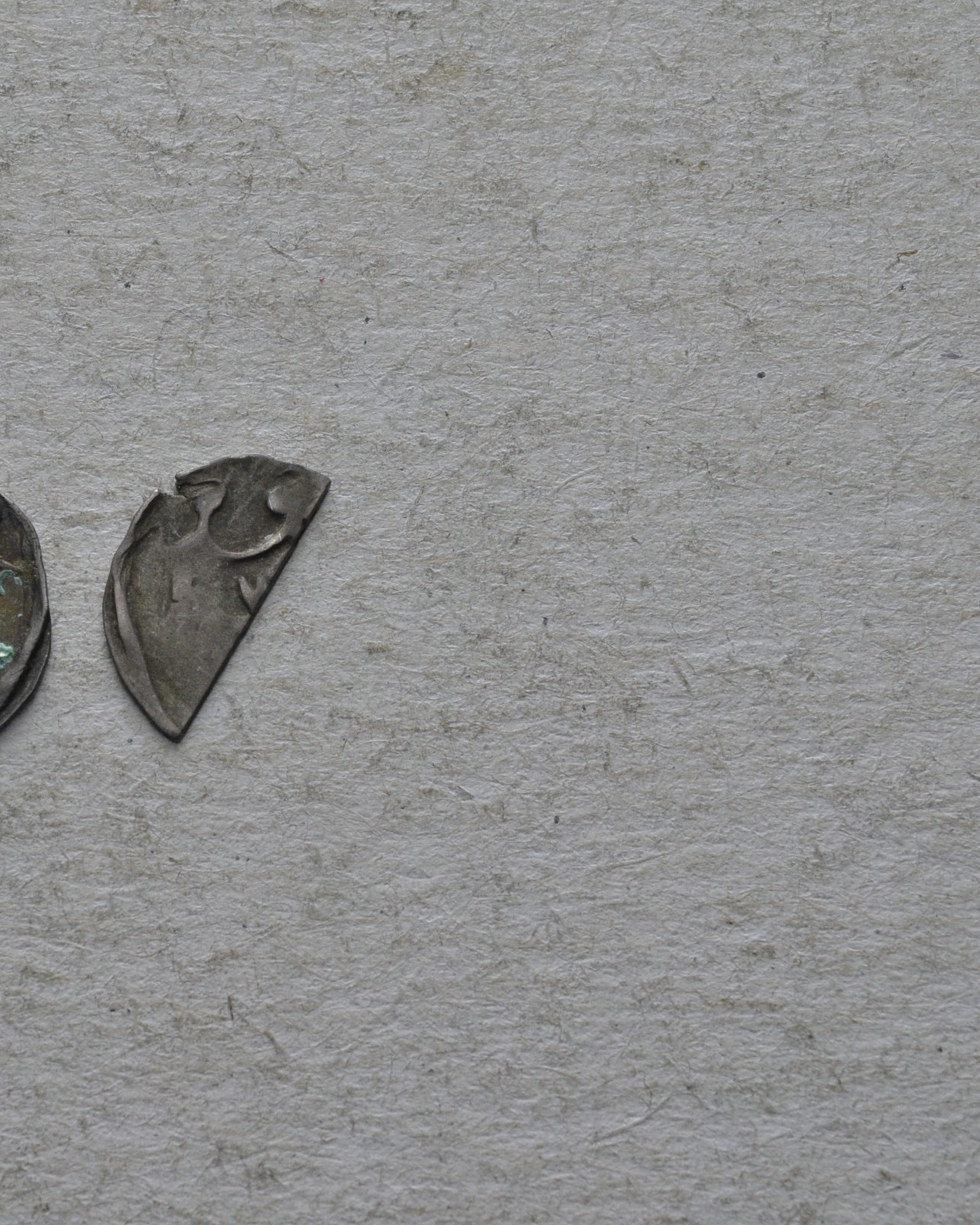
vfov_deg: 16.3
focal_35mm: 118
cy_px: 614
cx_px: 81
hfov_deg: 13.0
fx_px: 4267
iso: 400
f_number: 14
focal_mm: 55
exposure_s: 1/250
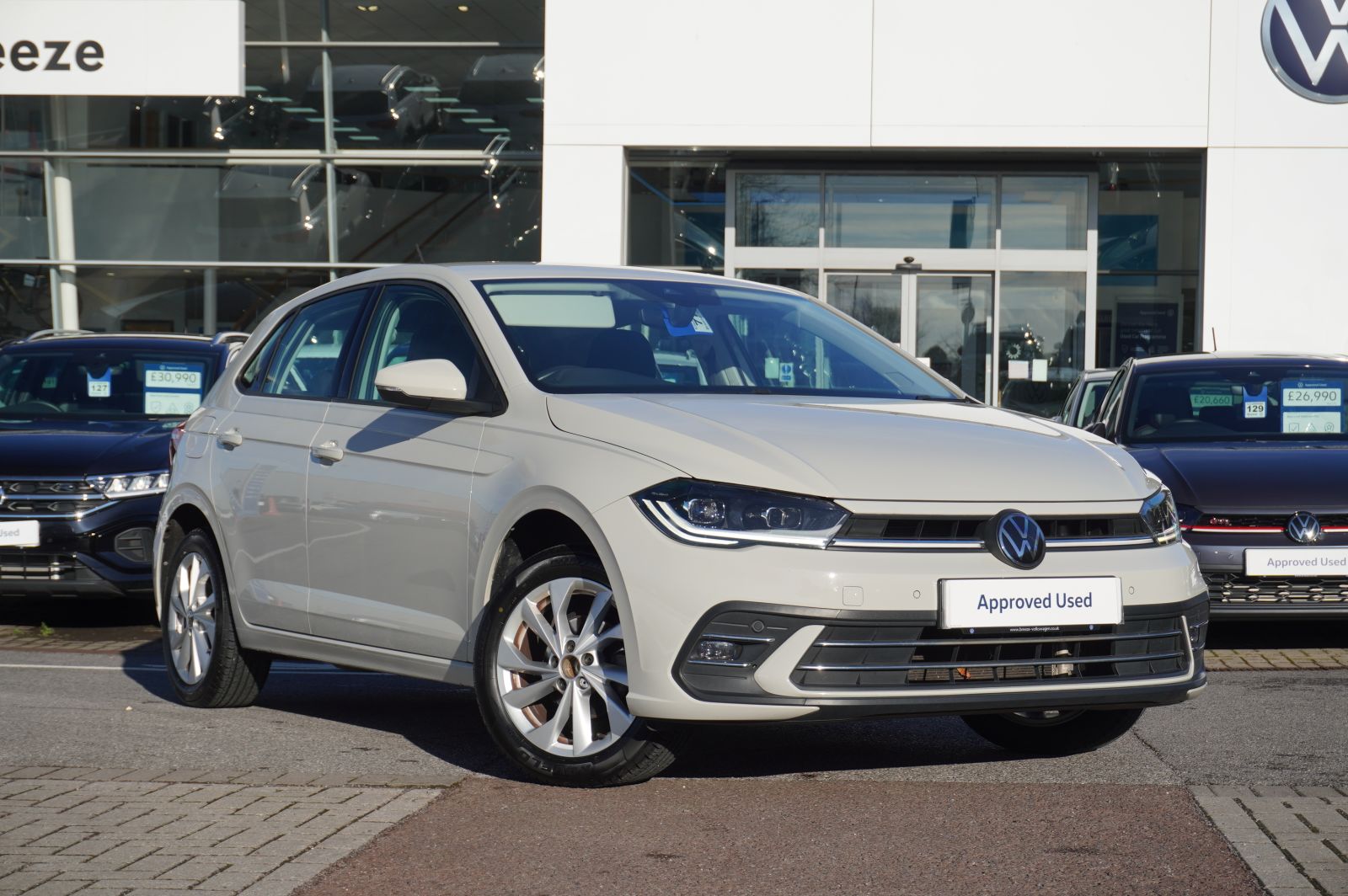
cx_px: 674
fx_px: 2469
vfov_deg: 20.6
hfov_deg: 30.5
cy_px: 448
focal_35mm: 66
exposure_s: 1/250
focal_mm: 44
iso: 100
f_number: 7.1
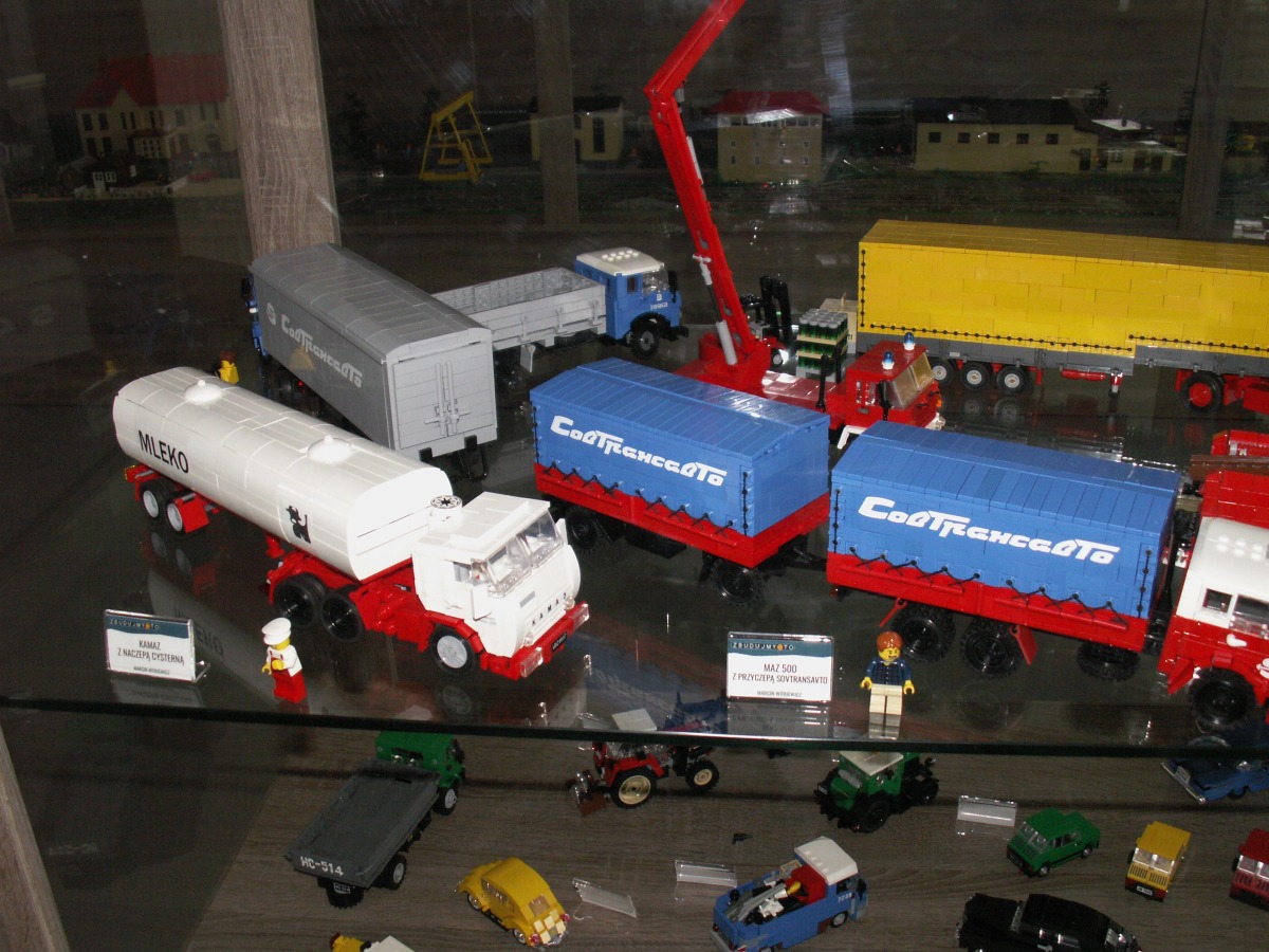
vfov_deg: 40.7
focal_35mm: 35
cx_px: 634
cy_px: 476
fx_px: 1283
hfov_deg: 52.6
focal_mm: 5.86
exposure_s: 1/125
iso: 160
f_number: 2.8
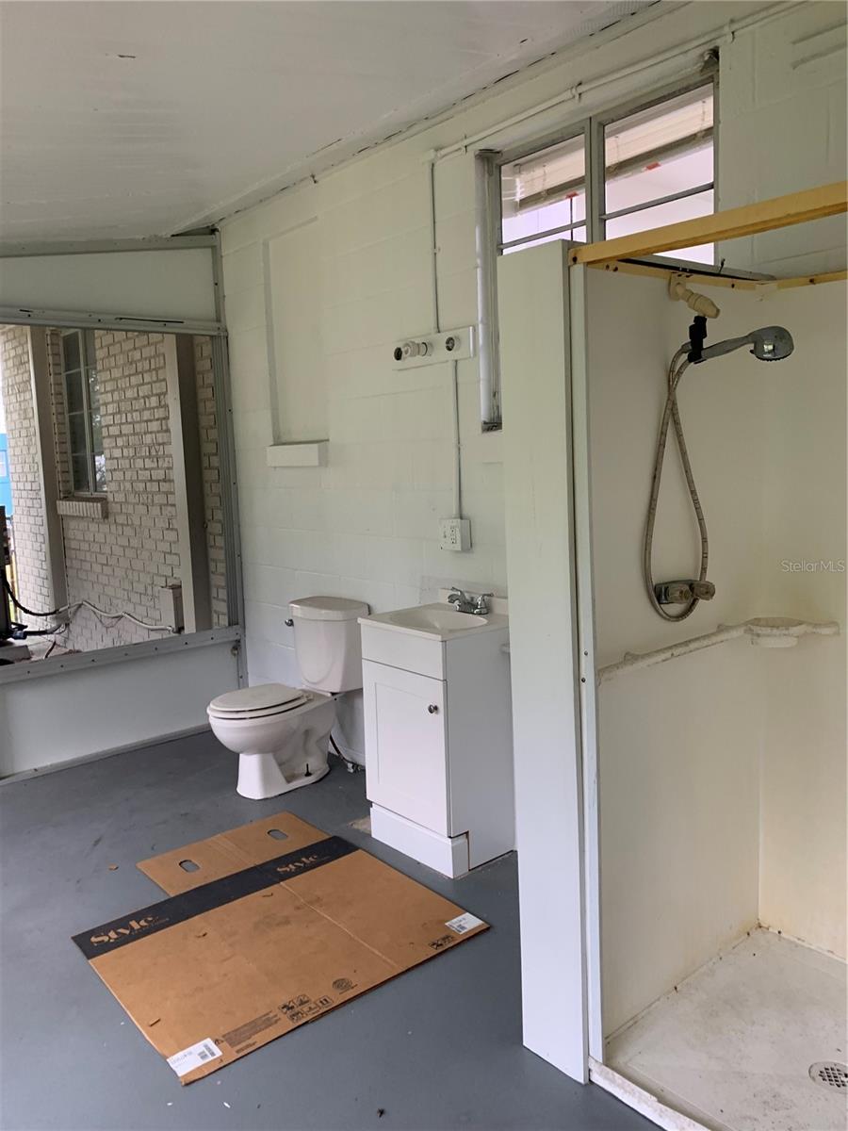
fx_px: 849
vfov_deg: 67.3
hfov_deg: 53.1
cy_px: 566
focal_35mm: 26
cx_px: 424
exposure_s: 1/60
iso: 125
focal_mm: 4.25
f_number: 1.8
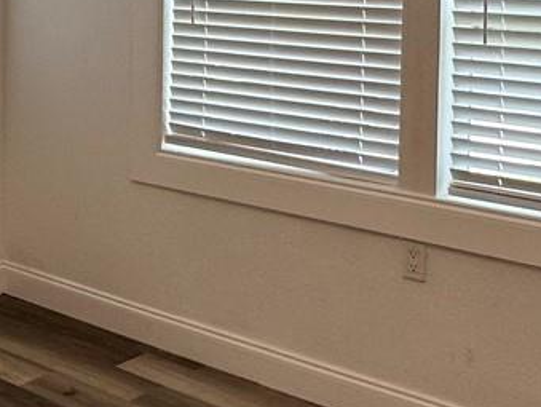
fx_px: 1033
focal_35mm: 66
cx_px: 24
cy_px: -10
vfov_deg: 21.4
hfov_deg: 27.9
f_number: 2.2
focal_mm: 2.22
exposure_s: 1/120
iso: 100
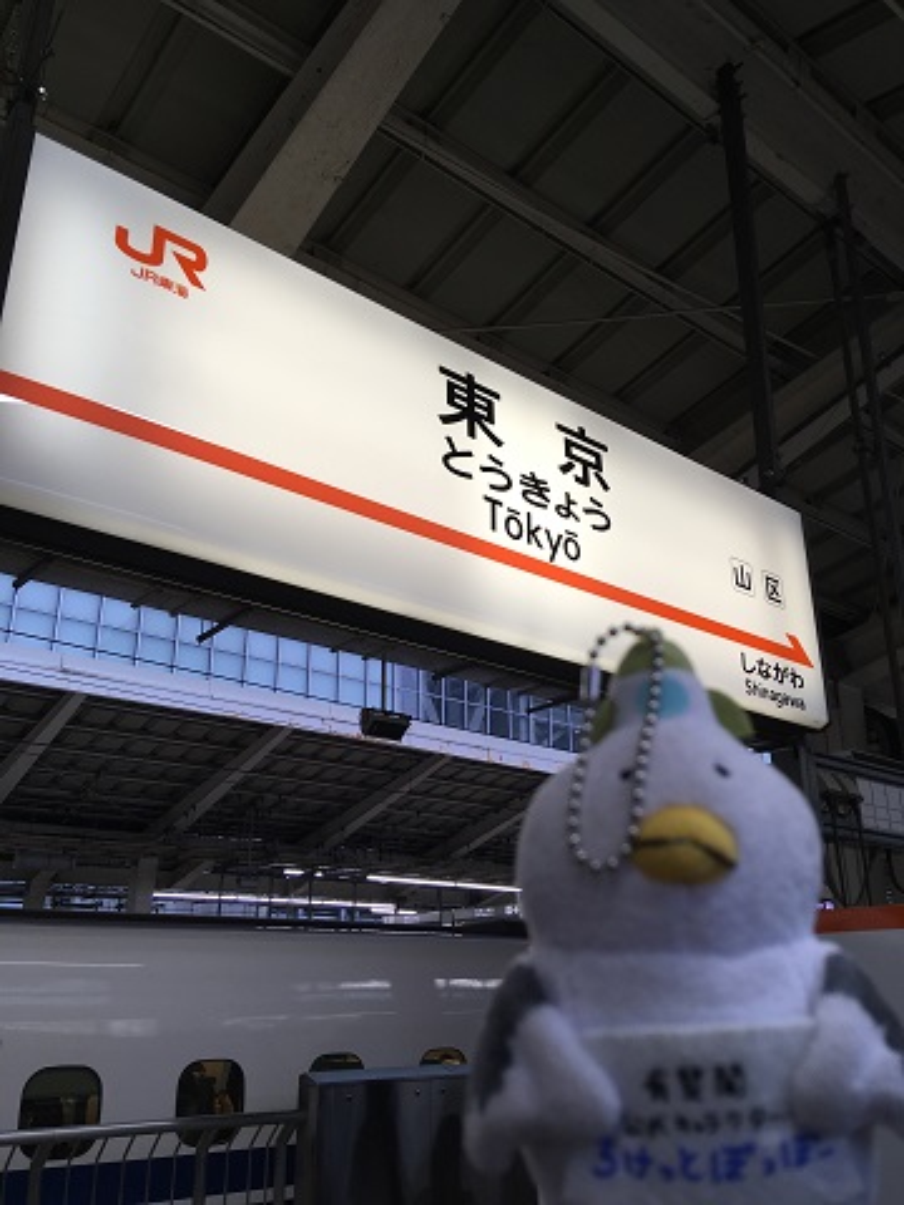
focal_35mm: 29
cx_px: 452
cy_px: 602
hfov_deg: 48.2
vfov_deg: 61.7
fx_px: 1010
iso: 25
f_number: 2.2
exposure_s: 1/120
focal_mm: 4.15
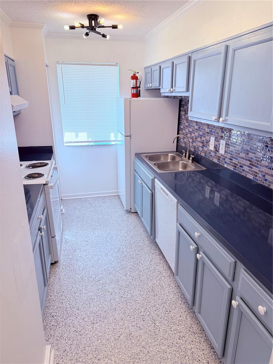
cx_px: 136
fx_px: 252
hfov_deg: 56.8
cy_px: 182
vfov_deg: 71.6
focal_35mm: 24
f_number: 1.78
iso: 80
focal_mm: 6.76
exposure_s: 1/199
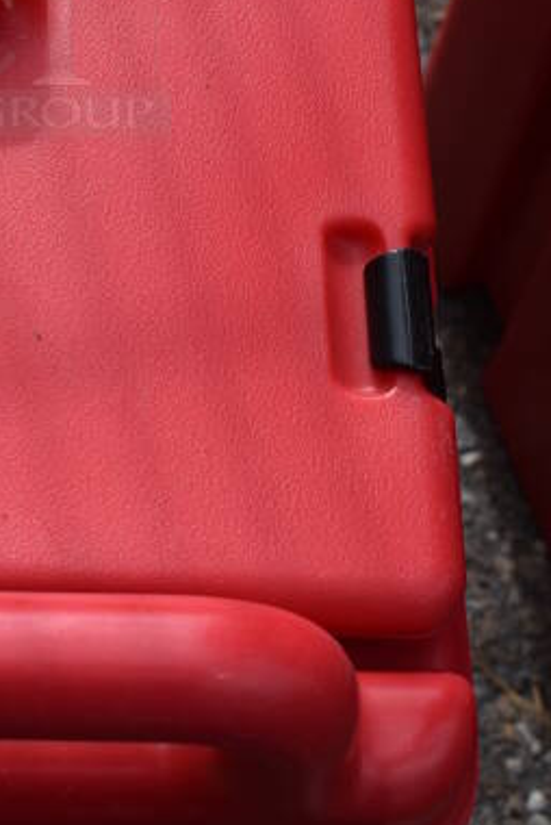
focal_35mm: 108
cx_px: -69
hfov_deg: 12.5
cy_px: 23
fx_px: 2475
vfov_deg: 18.5
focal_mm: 30
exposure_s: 1/400
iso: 200
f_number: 8
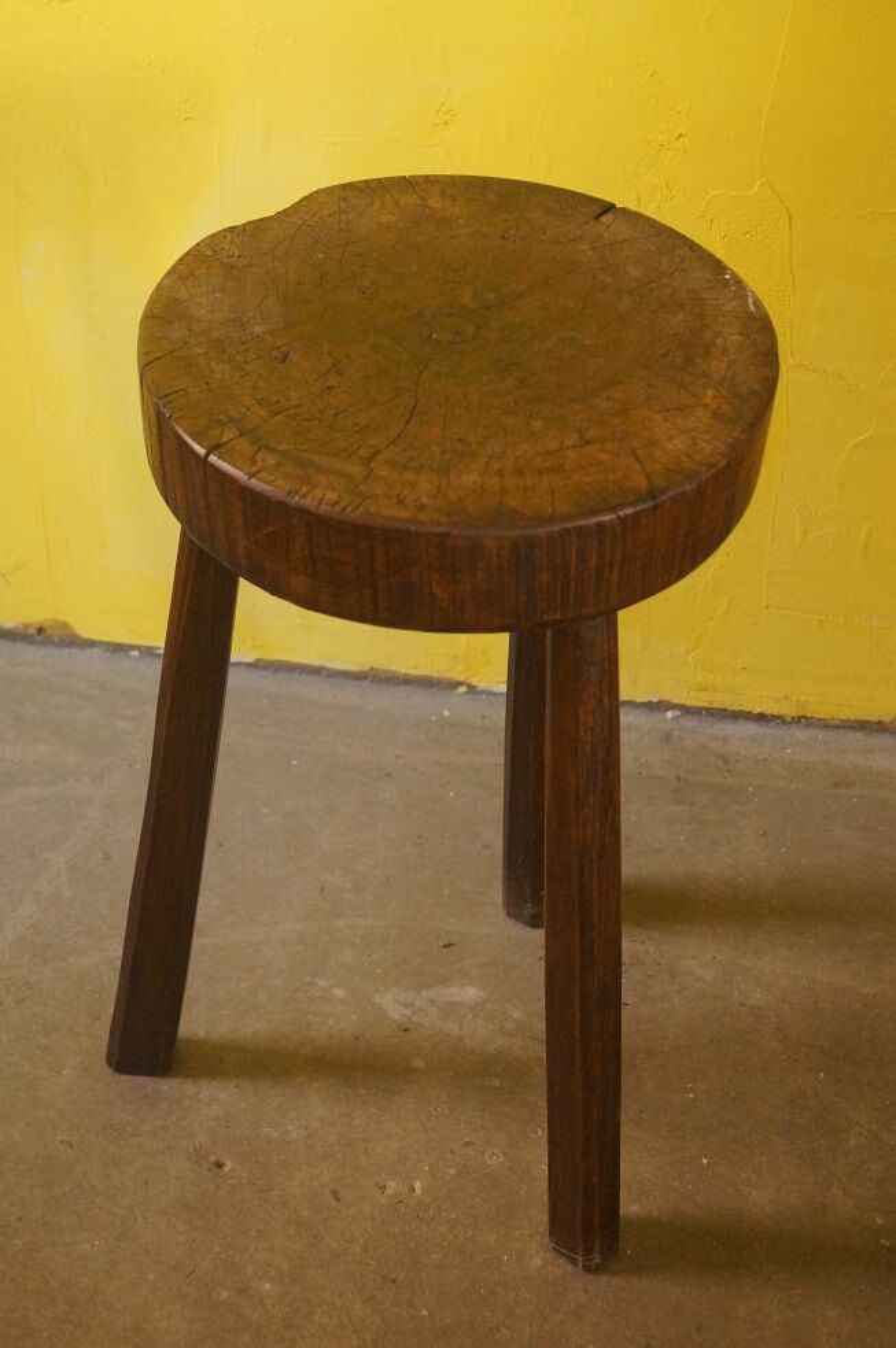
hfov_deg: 22.6
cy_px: 674
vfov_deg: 33.4
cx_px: 448
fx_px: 2245
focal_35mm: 60
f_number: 5
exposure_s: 1/80
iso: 2500
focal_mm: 40
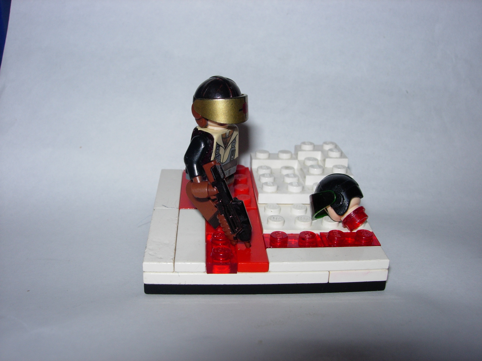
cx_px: 241
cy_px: 180
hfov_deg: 49.0
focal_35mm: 38
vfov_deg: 37.7
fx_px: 529
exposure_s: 1/64
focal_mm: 7.8
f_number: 4.8
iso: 79
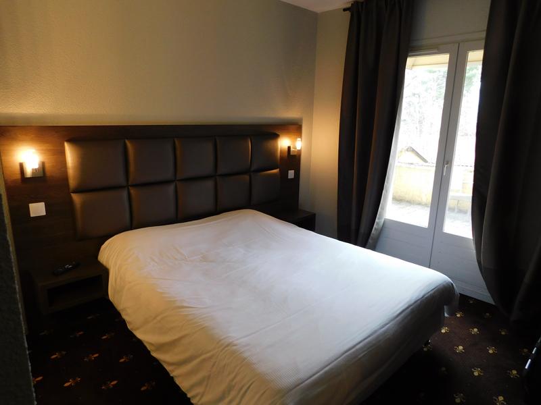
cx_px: 270
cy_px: 202
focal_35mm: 23
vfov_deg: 58.9
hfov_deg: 73.9
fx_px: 359
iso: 220
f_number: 3
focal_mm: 4
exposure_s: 1/30
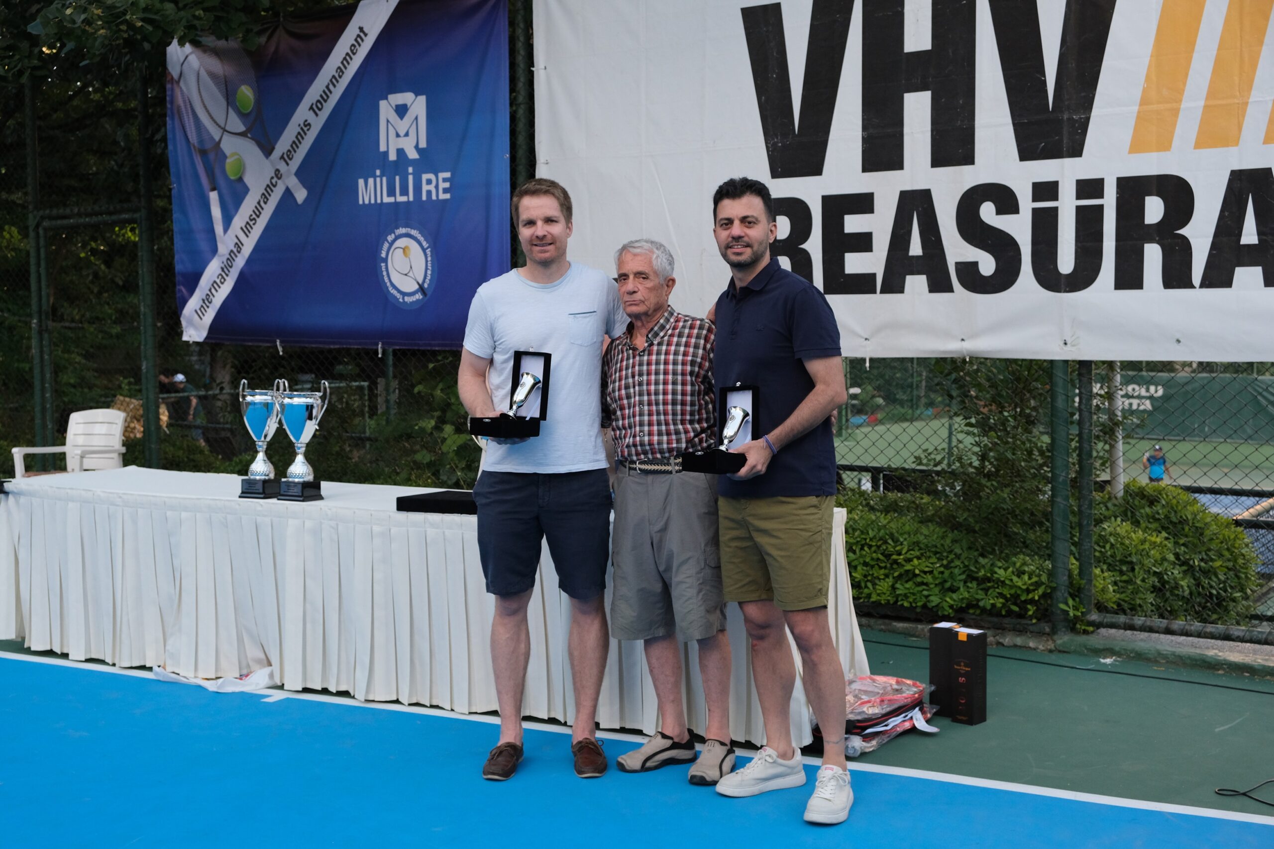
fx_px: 1486
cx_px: 637
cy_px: 424
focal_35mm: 42
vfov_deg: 31.9
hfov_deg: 46.4
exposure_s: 1/640
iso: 1250
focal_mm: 27.7
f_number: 4.5
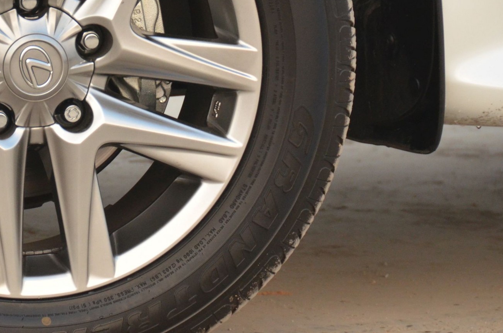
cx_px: 62
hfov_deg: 5.5
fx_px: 5229
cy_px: 65
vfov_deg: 3.6
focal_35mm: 375
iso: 1600
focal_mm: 130
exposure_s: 1/500
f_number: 5.6
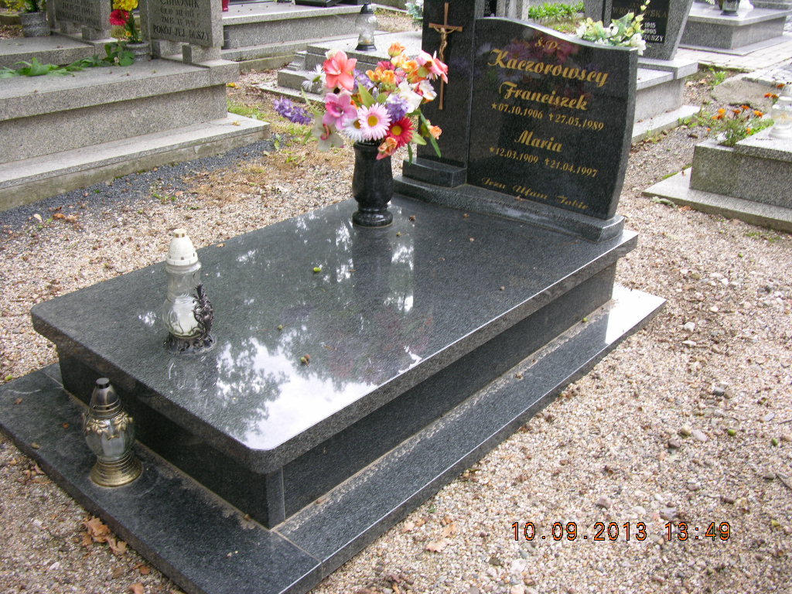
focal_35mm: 35
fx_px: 801
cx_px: 396
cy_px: 297
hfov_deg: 52.6
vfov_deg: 40.7
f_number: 3.2
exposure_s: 1/45
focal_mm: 8.9
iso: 50
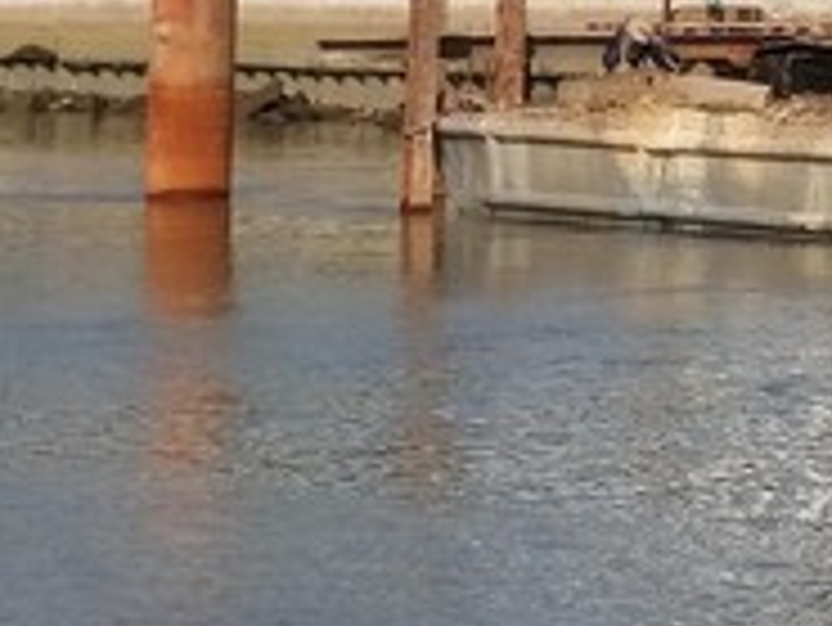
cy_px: -340
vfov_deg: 6.7
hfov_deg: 8.7
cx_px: 1385
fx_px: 5267
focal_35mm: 219
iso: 40
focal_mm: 5.54
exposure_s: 1/963
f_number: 2.4
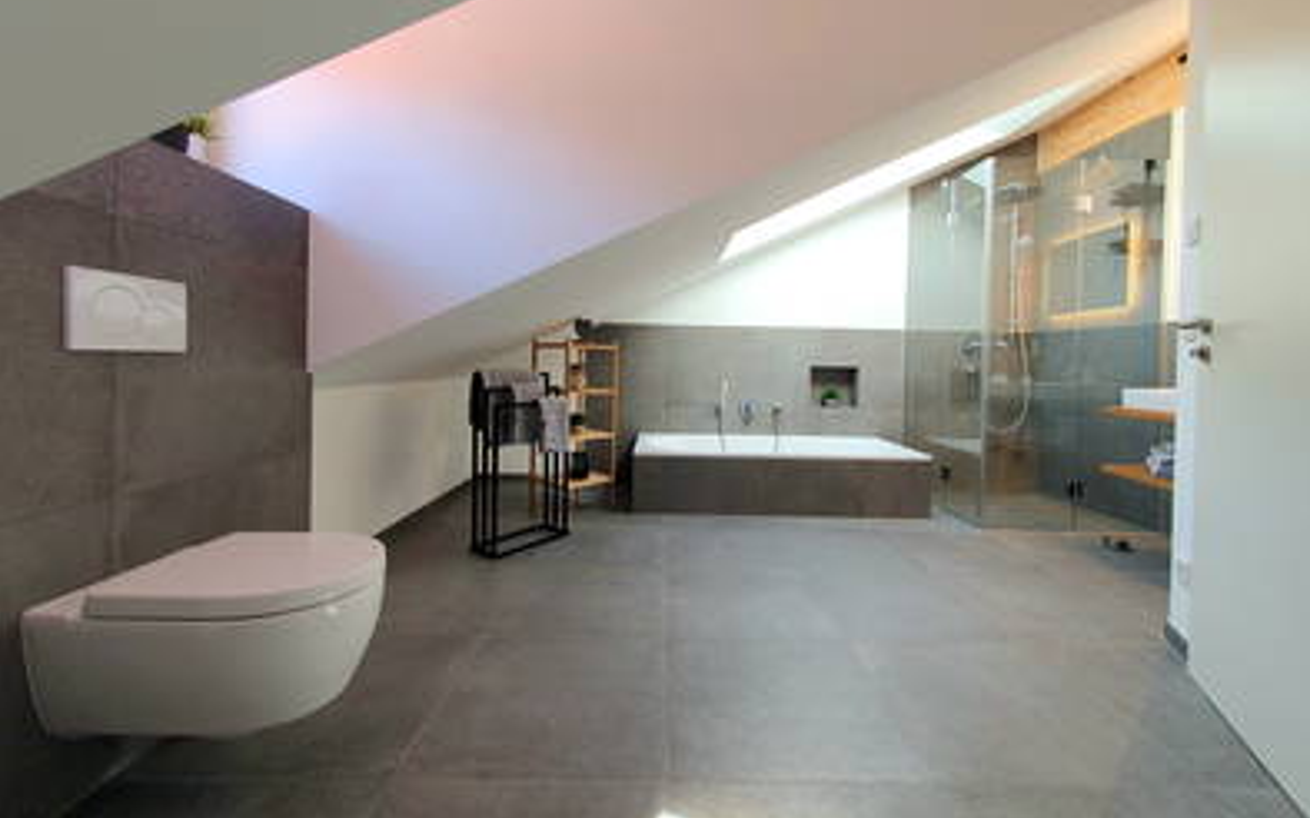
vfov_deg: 78.3
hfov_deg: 105.3
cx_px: 662
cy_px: 366
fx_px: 500
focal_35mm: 14
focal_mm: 1.8
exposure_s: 1/50
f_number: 2.2
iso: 50
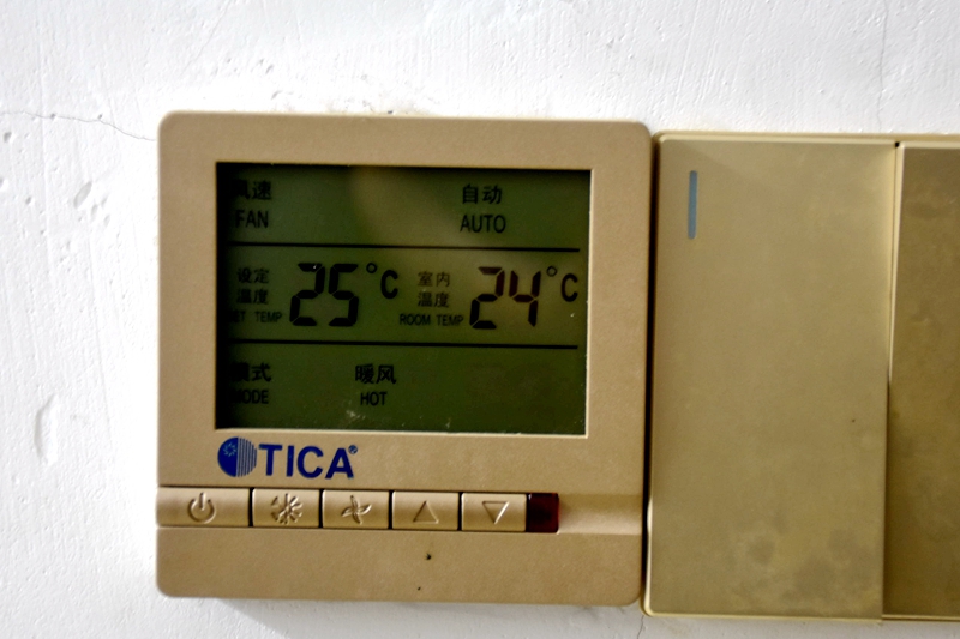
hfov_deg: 28.1
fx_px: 1919
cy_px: 320
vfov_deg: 18.9
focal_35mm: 72
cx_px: 480
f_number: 4.5
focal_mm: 48
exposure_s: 1/10
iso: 800
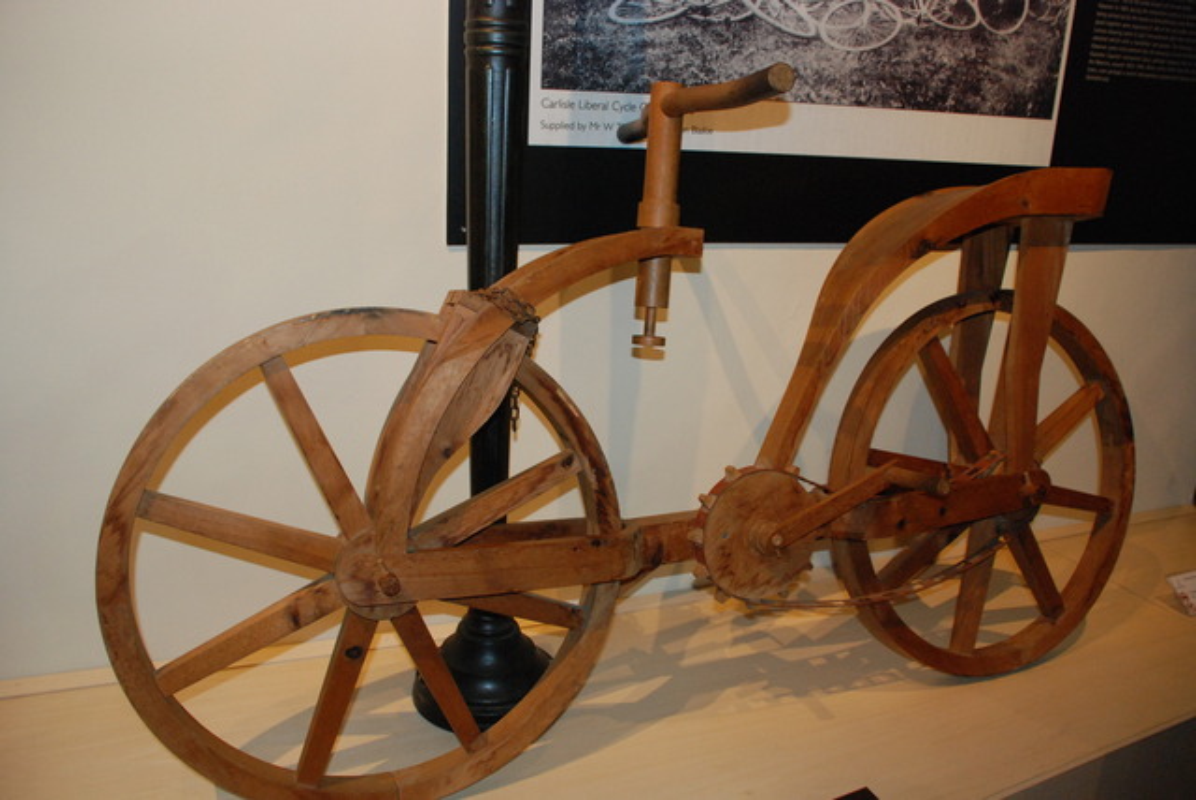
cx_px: 598
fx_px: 998
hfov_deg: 61.9
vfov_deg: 43.7
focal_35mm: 30
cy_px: 400
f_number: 5.6
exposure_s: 1/60
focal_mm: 20
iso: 1250
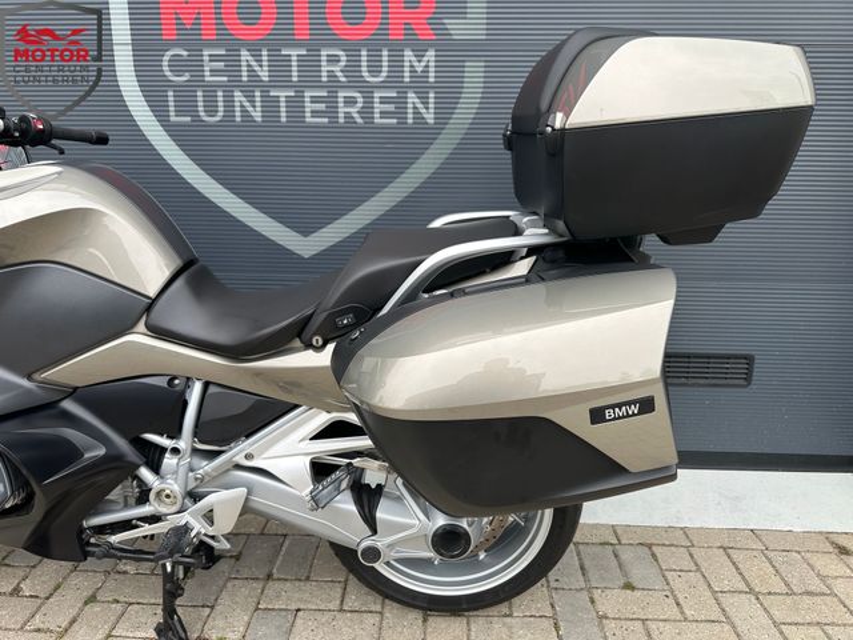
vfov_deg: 56.8
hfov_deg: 71.6
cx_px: 426
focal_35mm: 24
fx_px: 591
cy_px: 320
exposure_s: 1/317
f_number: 1.78
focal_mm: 6.86
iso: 80
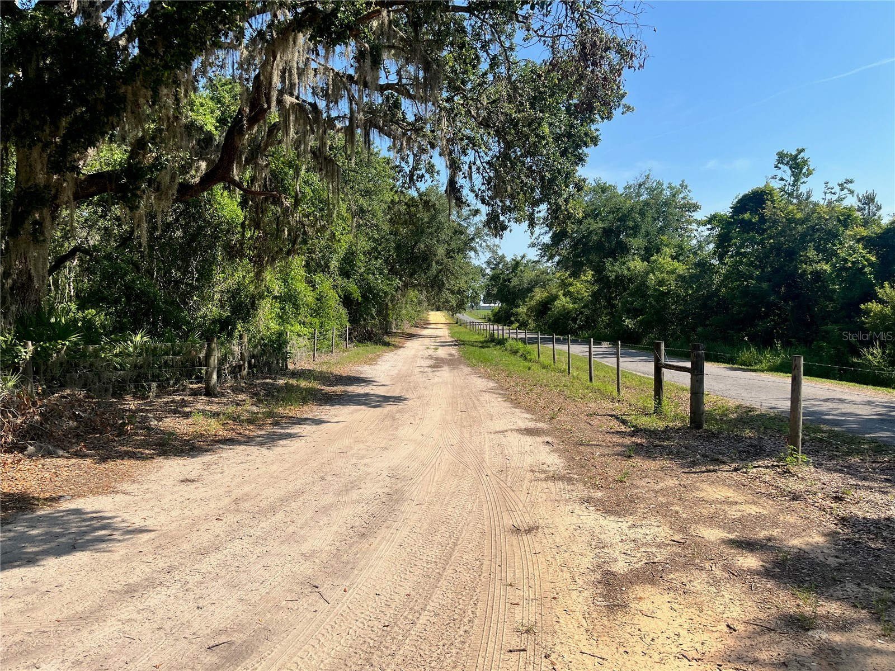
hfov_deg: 67.3
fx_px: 672
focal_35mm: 26
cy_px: 336
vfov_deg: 53.1
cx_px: 448
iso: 50
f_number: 1.6
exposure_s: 1/2899
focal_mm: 5.1
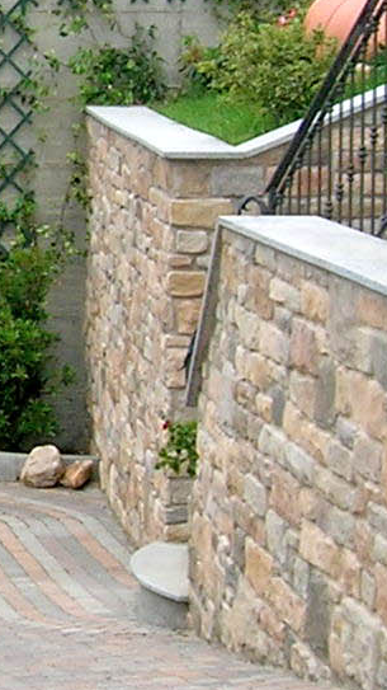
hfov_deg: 7.6
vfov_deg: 13.8
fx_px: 2849
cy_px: 208
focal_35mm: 156
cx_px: -289
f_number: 4.9
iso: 50
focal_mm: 5.7
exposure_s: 1/192
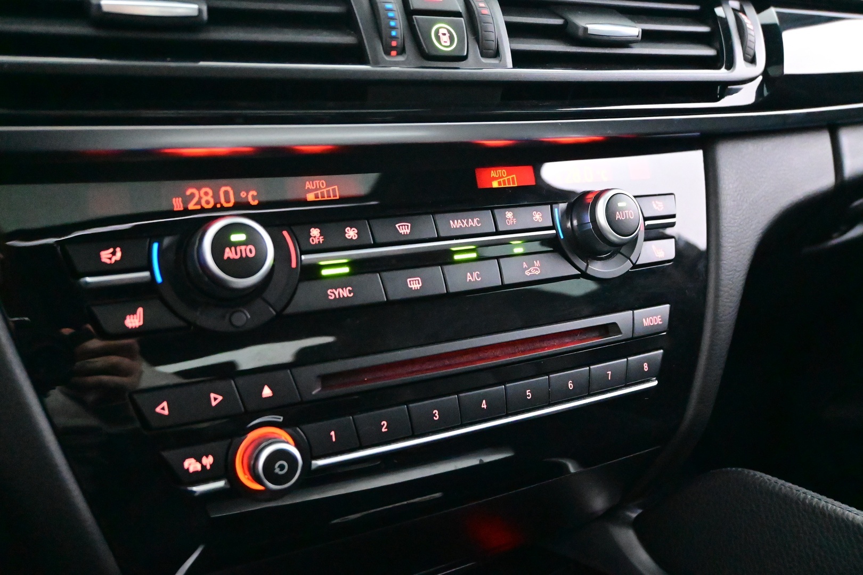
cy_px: 288
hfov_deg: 57.2
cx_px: 432
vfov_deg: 40.0
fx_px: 791
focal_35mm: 33
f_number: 4
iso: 18000
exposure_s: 1/40
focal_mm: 22
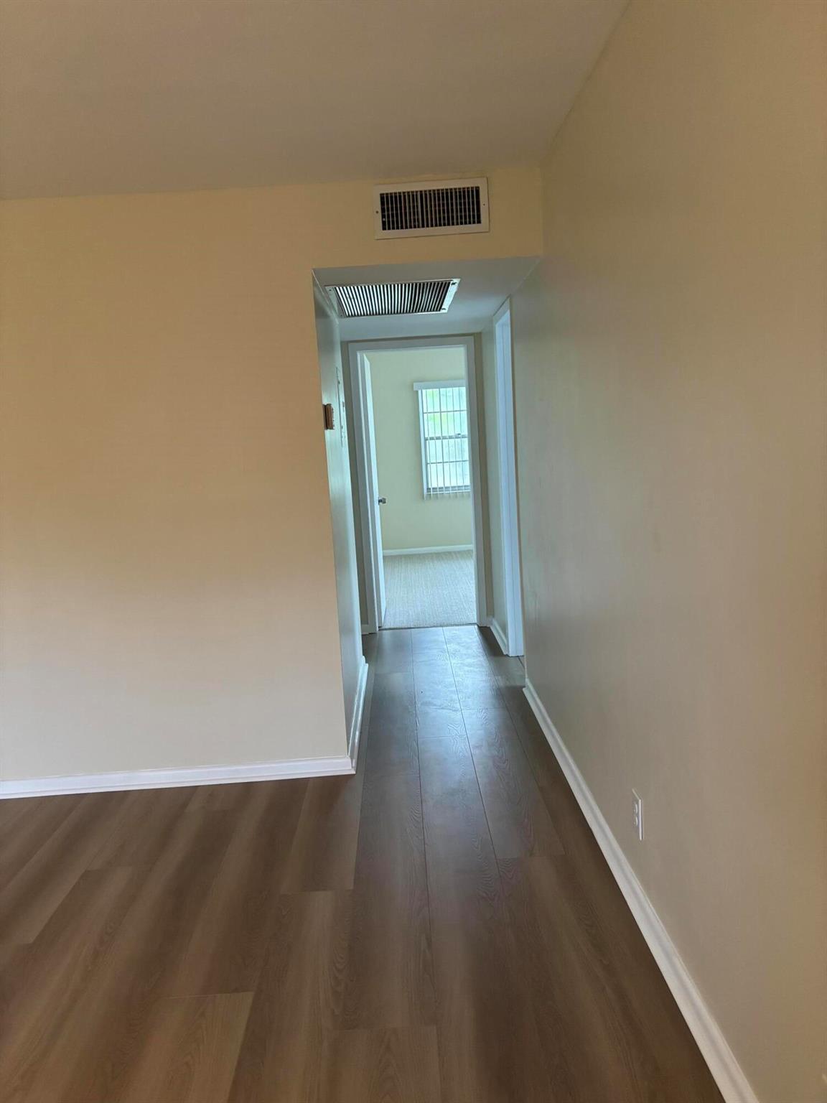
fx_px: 828
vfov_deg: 67.3
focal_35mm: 26
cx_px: 414
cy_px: 552
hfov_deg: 53.1
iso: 320
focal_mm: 5.96
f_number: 1.6
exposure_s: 1/60
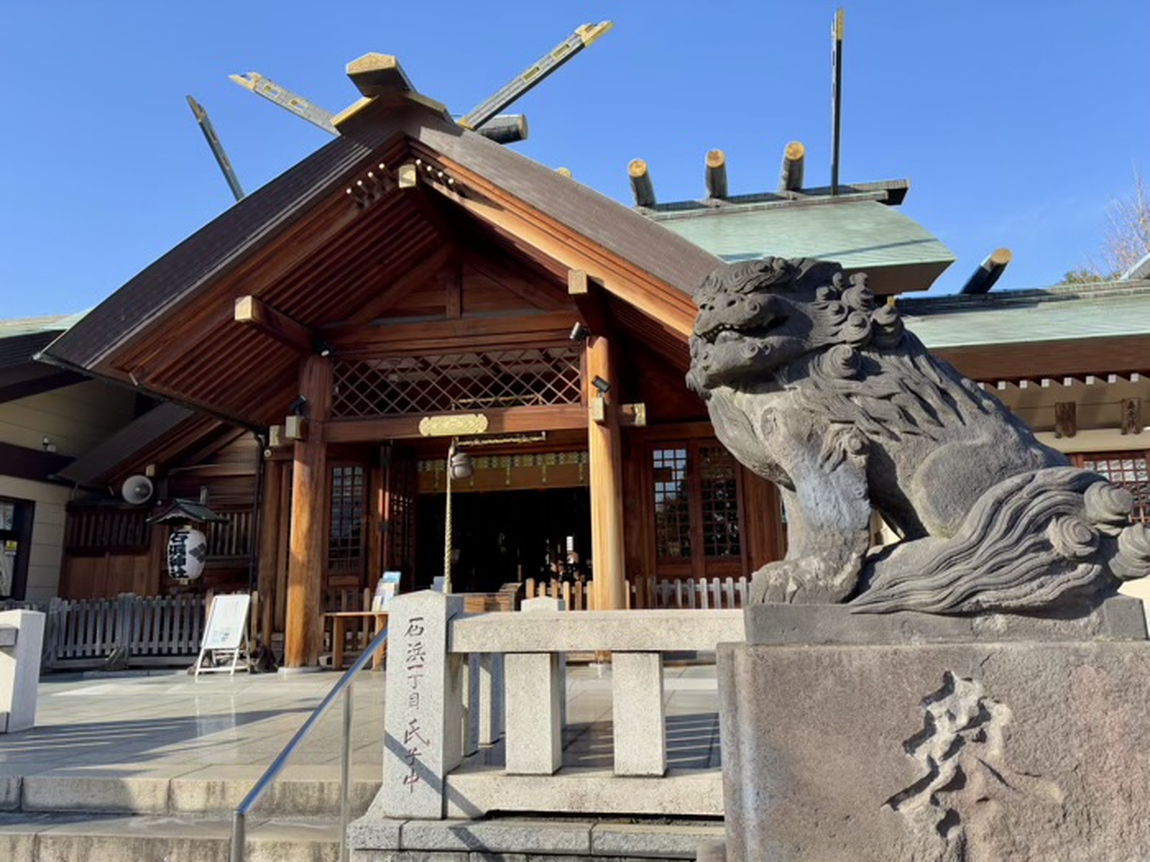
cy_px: 431
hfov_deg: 67.3
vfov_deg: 53.1
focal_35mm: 26
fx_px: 864
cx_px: 575
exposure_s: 1/1178
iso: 50
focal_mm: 5.96
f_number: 1.6
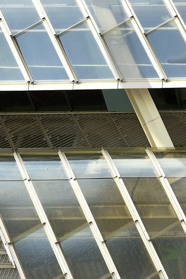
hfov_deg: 13.5
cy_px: -37
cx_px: 343
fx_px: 698
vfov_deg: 21.3
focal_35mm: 90
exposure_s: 1/320
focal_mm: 19
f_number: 9
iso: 200
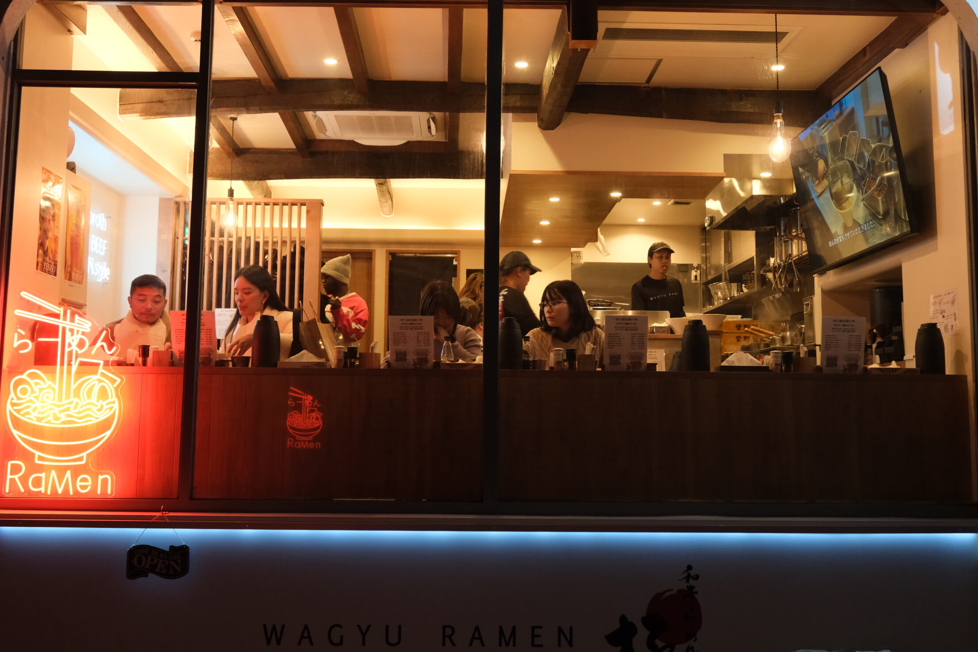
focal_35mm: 37
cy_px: 290
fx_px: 1005
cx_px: 478
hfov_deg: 51.9
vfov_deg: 35.9
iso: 1600
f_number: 3.2
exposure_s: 1/100
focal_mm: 21.4
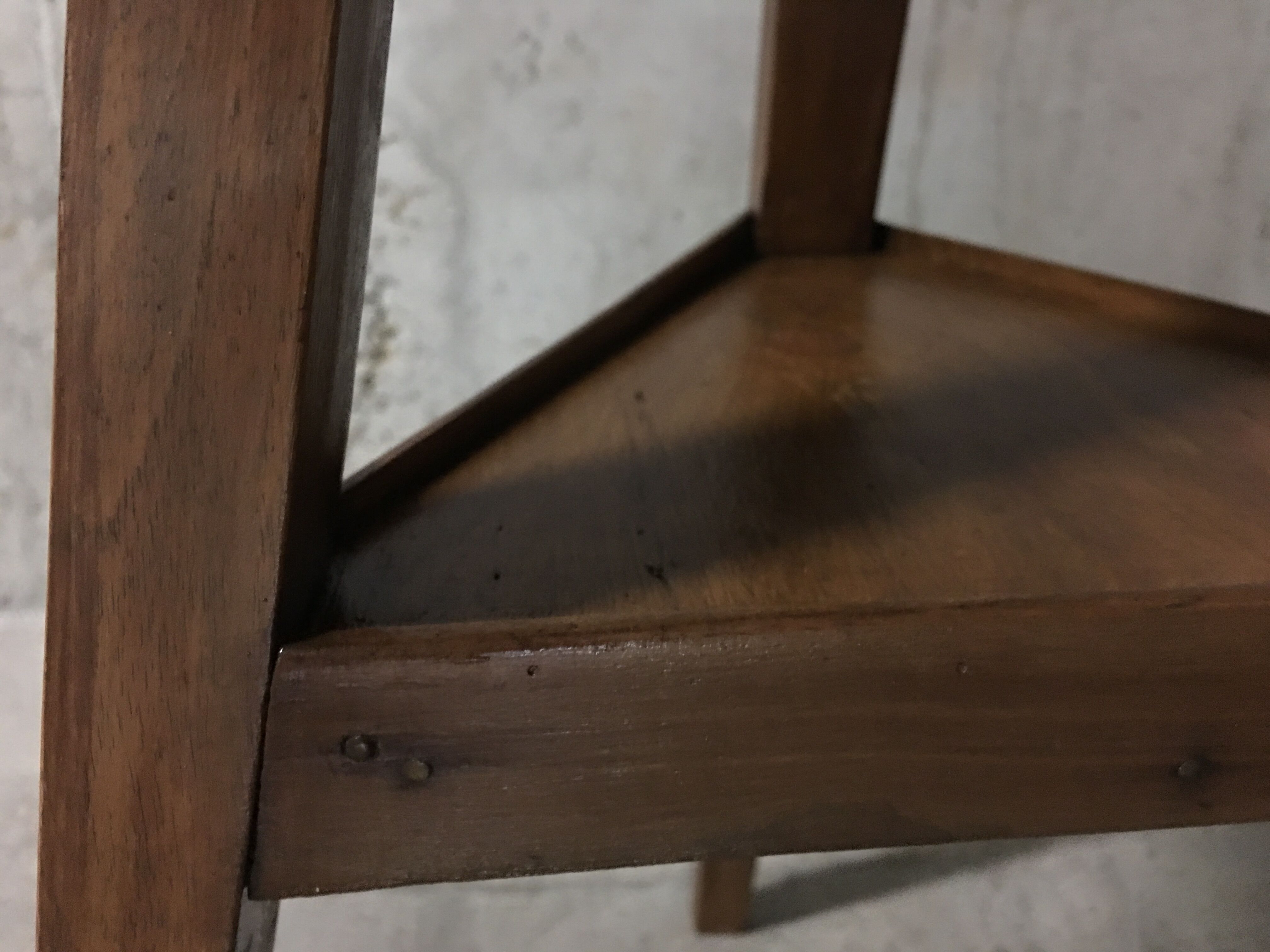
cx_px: 635
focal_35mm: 29
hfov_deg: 61.7
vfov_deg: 48.2
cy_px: 476
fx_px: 1064
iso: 125
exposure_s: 1/4
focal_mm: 4.15
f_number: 2.2
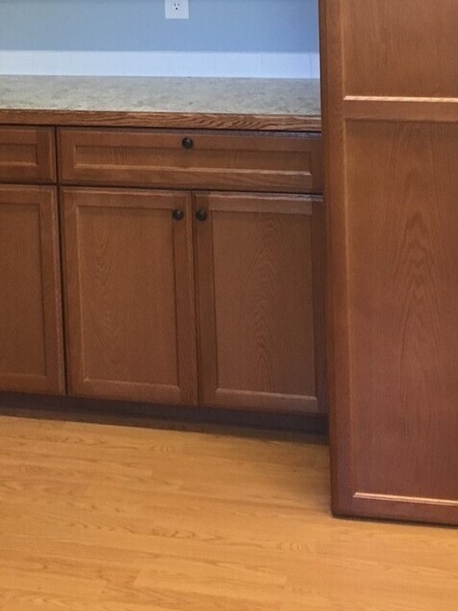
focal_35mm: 66
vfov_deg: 27.7
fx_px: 1164
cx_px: 196
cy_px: 3
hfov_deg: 22.2
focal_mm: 4.15
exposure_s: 1/30
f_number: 2.2
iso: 125
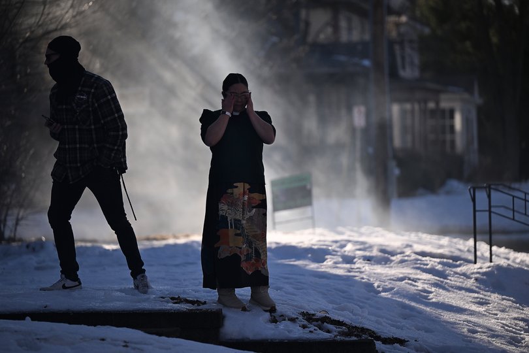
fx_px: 2351
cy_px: 176
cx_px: 264
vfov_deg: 8.6
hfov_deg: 12.8
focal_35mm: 160
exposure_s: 1/16000
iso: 640
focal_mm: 160
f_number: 2.8
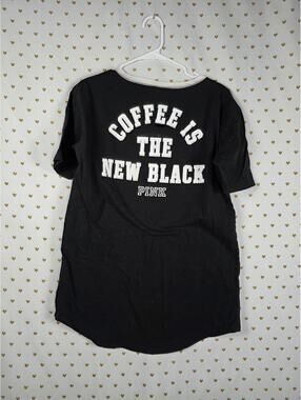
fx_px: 266
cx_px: 150
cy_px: 200
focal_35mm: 23
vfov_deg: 73.9
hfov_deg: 59.0
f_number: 1.7
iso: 200
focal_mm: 6.3
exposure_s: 1/180
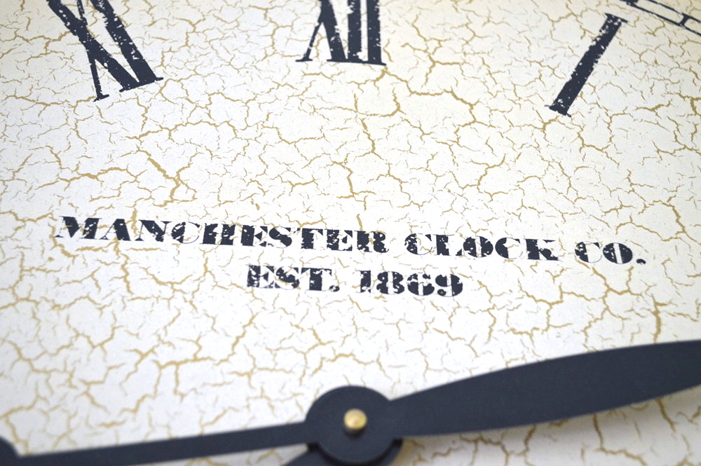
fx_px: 934
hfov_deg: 41.1
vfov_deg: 28.0
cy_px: 233
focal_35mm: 48
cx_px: 350
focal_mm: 32
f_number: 4.8
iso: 560
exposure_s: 1/60
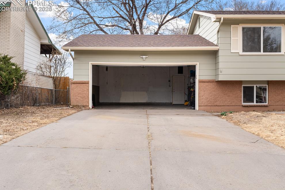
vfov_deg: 37.7
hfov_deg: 54.2
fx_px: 279
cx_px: 143
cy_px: 93
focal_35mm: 35
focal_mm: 22.8
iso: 100
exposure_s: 1/50
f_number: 8
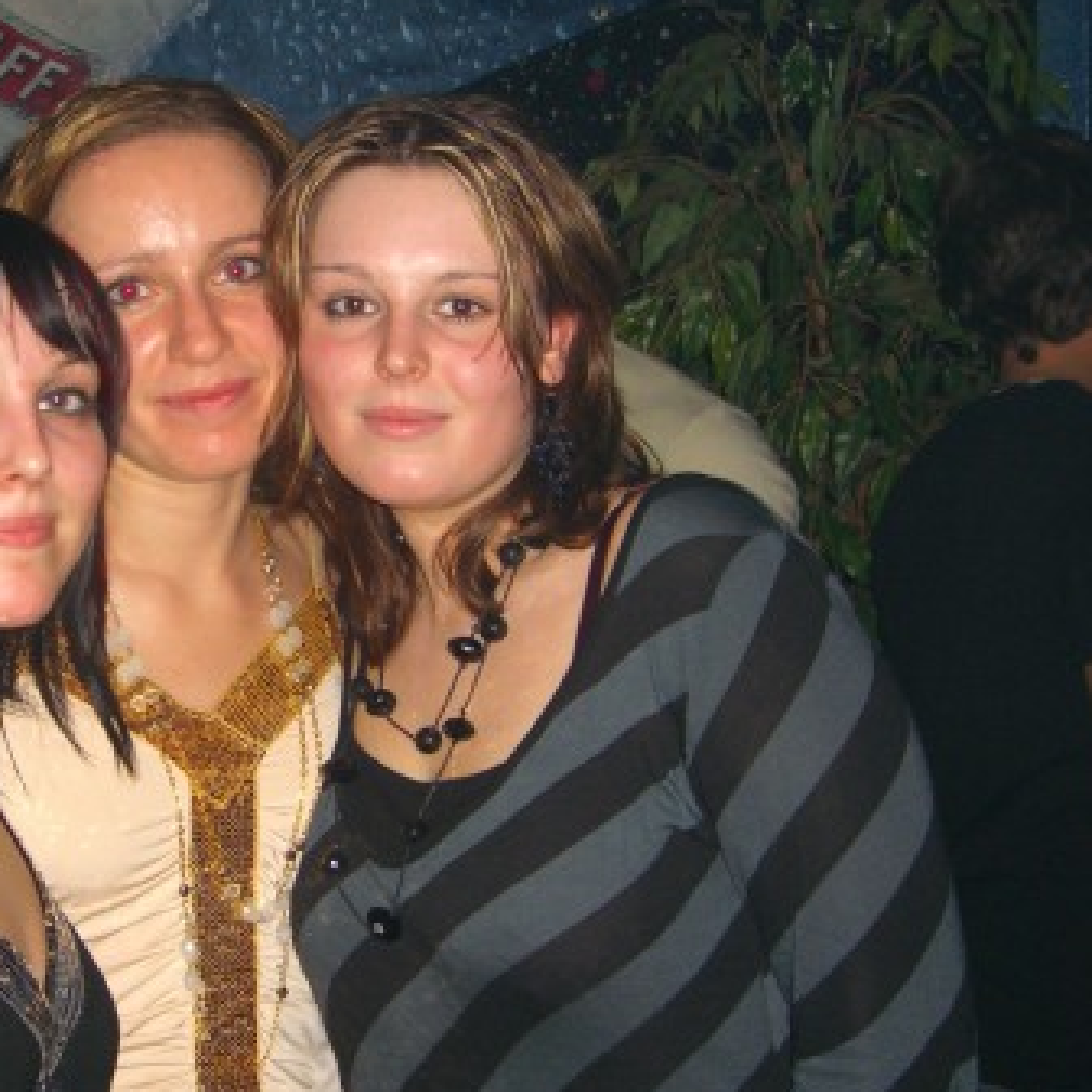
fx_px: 2141
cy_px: 540
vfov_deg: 28.6
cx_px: 221
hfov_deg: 28.0
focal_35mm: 60
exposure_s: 1/60
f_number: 2.8
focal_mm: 7.9
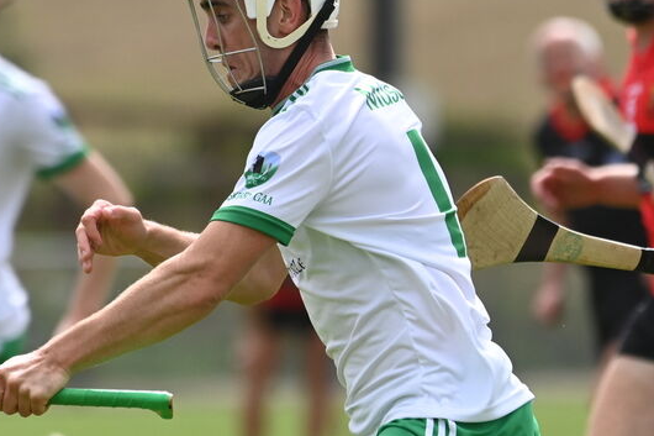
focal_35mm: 997
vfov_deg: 1.4
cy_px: 201
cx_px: 369
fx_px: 18105
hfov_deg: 2.1
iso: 1000
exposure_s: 1/5000
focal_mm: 440
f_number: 5.6
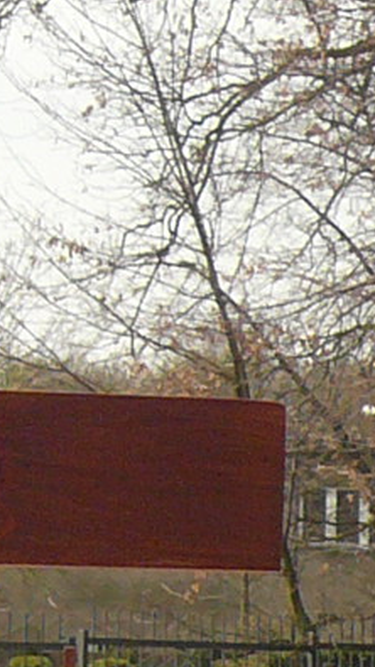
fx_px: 4369
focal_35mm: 247
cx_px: -157
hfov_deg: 4.9
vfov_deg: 8.6
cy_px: 819
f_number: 9
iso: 100
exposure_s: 1/125
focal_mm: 6.1
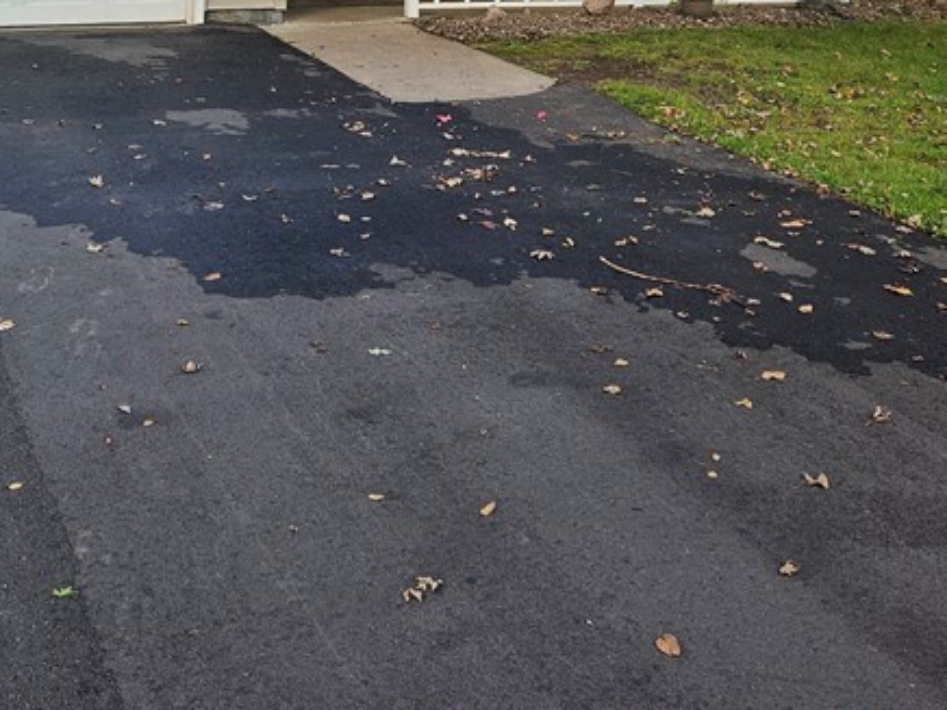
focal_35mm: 54
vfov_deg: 25.2
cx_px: 334
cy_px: -63
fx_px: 1477
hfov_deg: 35.3
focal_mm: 5.4
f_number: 1.8
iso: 25
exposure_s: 1/333
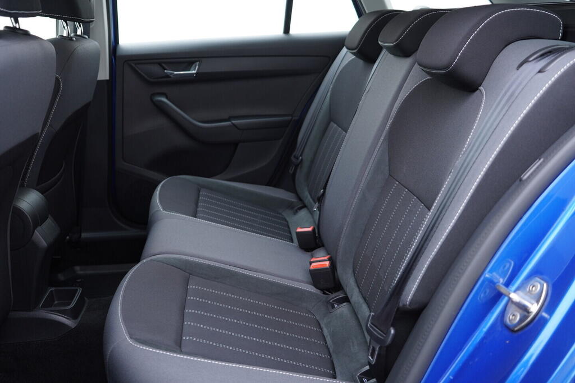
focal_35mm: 36
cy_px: 192
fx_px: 575
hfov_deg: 53.1
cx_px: 288
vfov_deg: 36.9
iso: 320
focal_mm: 24
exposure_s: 1/40
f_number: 2.8
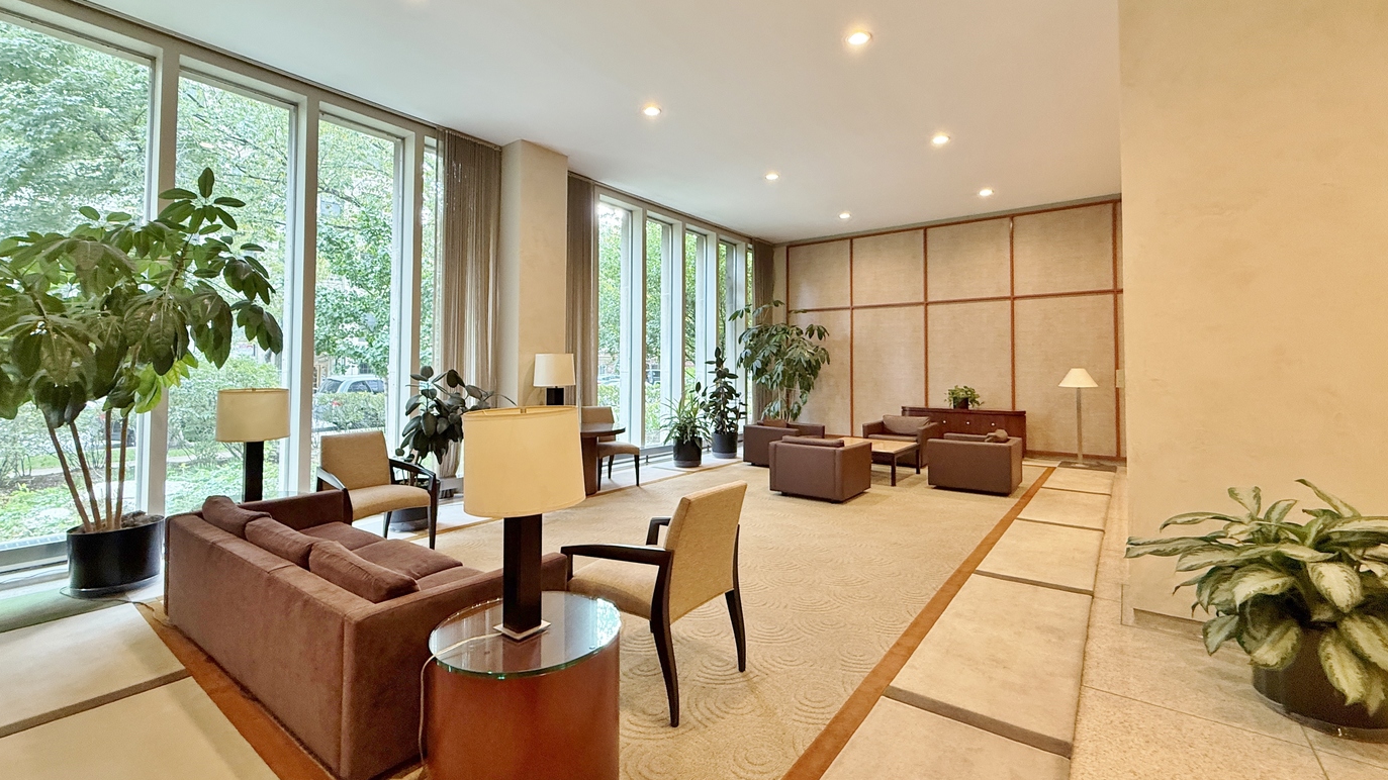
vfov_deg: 66.9
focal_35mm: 16
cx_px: 695
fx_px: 589
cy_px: 352
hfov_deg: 99.4
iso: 250
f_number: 2.2
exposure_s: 1/60
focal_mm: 2.22
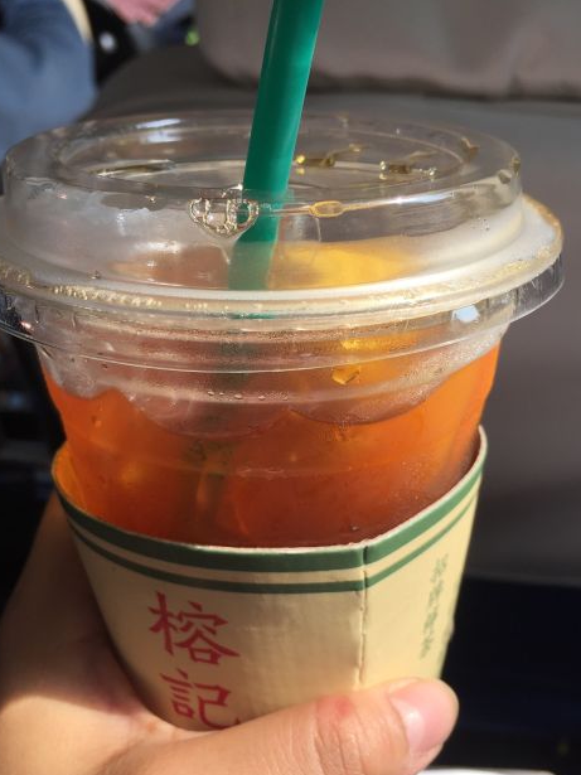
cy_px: 439
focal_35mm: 33
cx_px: 317
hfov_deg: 42.9
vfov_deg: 55.2
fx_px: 739
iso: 32
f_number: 2.2
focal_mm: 4.15
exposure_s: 1/471
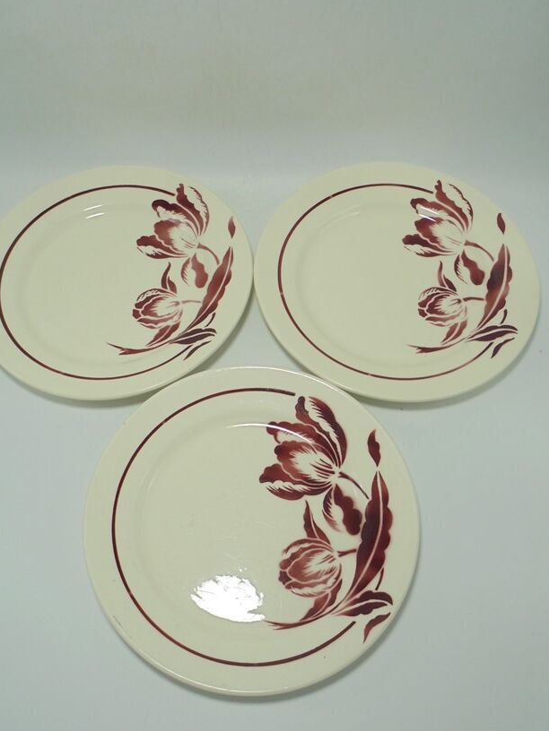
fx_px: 677
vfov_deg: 56.8
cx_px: 261
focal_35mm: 32
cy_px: 373
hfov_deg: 44.1
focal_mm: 5.3
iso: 100
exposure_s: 1/125
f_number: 3.7
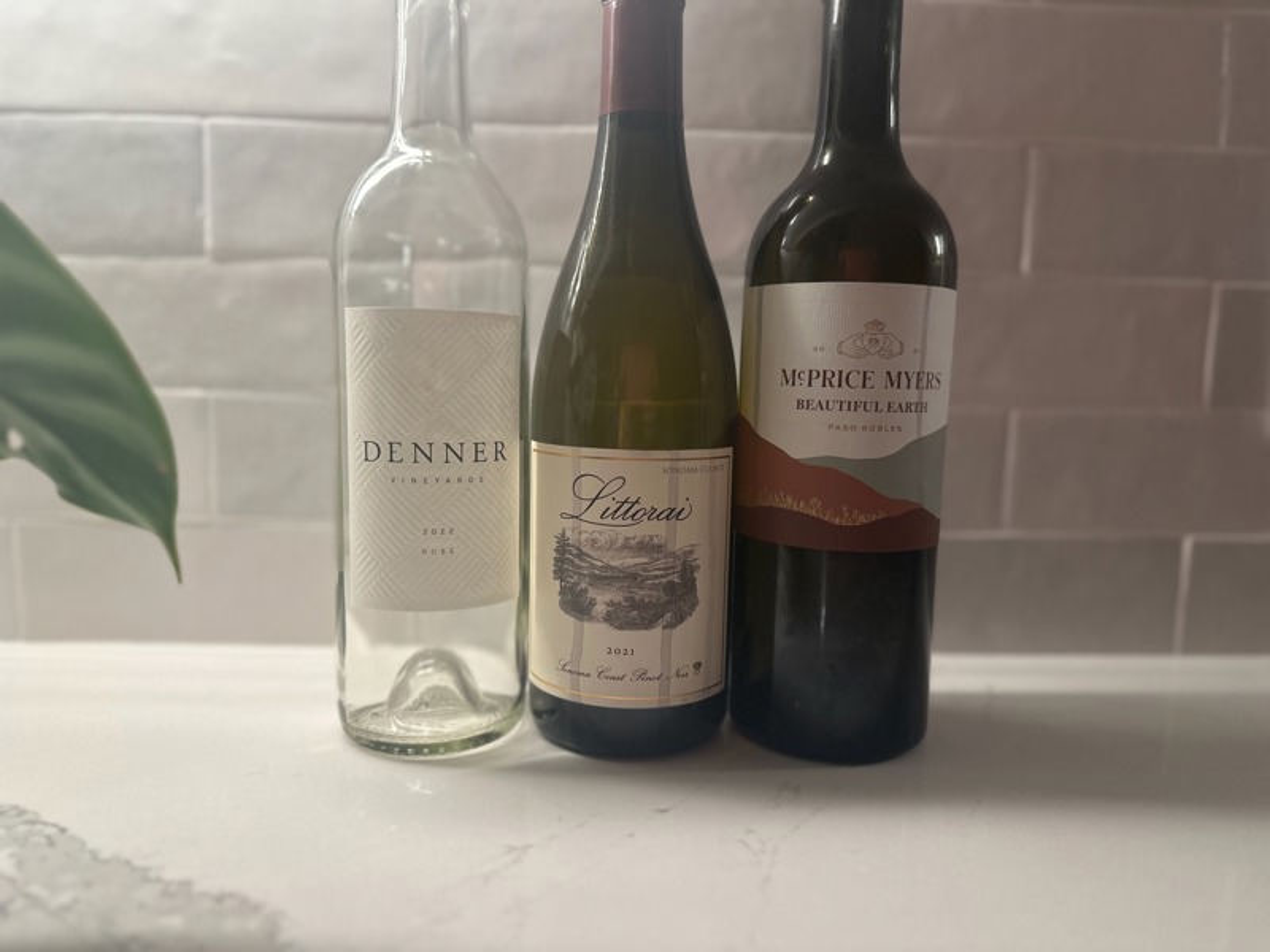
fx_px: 881
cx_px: 635
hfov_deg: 71.6
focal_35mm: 24
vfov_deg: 56.8
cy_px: 476
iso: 250
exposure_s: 1/60
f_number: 1.78
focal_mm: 6.86
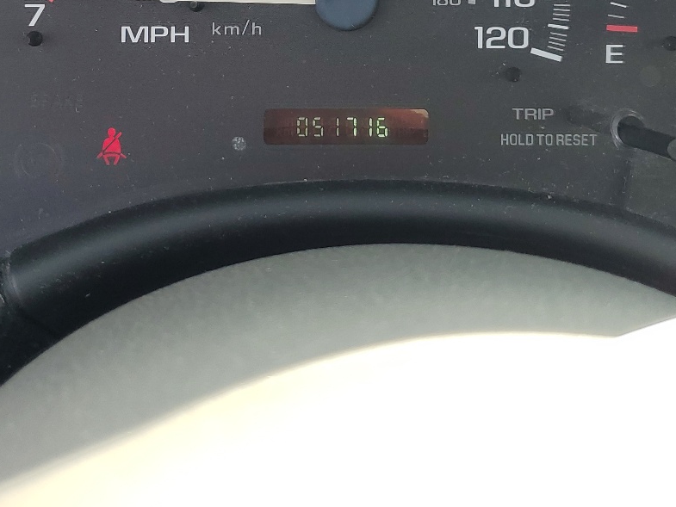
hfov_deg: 36.1
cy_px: -9
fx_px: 1035
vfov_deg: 26.0
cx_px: 279
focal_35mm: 53
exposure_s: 1/370
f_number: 1.5
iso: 50
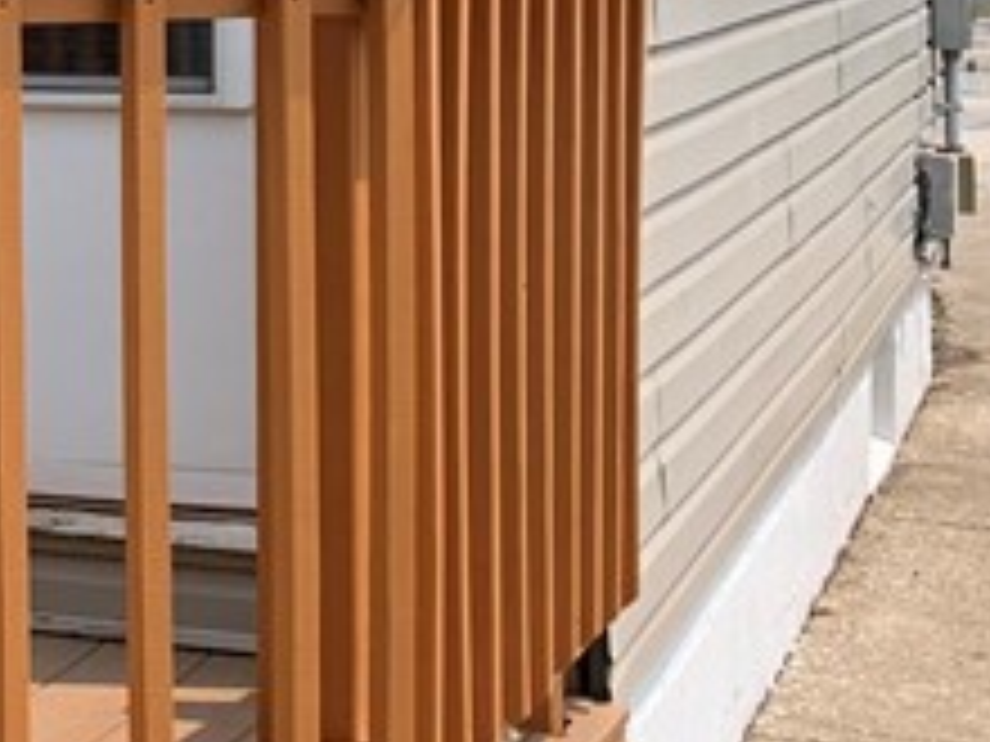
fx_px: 3461
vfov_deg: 12.0
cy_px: -112
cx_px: -1228
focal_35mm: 121
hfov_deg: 13.1
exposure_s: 1/1350
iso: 25
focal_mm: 4.25
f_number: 1.8
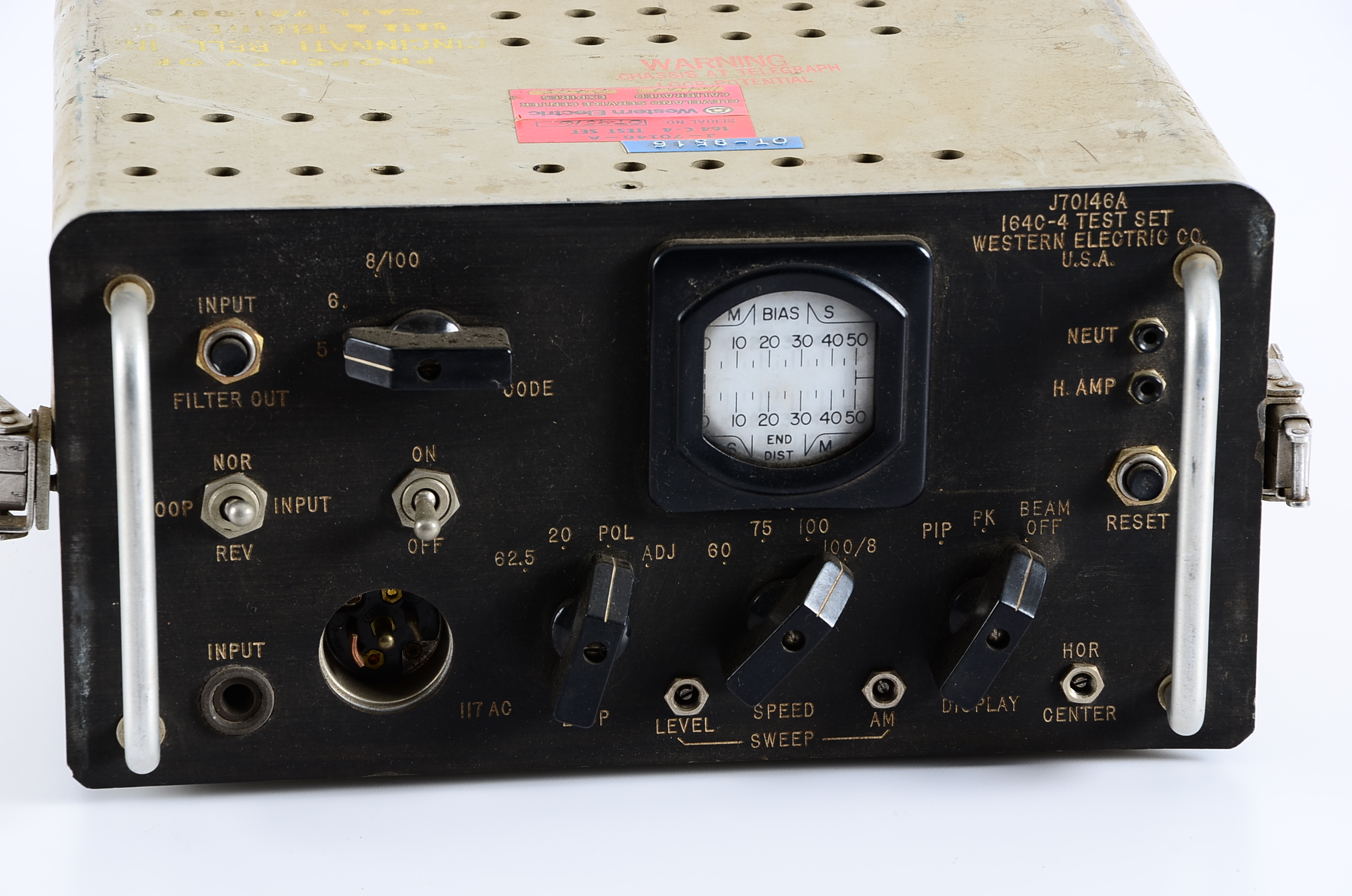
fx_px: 5903
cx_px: 676
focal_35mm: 158
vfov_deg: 8.7
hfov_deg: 13.1
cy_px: 448
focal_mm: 105
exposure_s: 1/125
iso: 100
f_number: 10
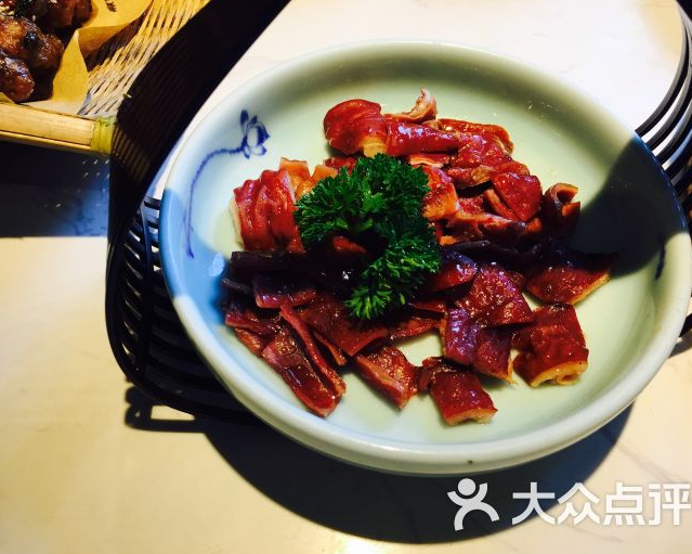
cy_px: 276
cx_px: 340
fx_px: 635
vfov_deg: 47.1
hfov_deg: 57.2
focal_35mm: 31
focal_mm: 4.15
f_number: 2.2
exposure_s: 1/33
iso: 25
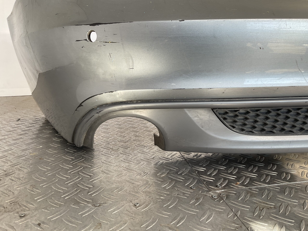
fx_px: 258
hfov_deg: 61.7
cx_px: 154
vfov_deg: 48.2
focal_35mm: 29
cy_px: 116
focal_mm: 3
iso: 20
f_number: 1.8
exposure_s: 1/120
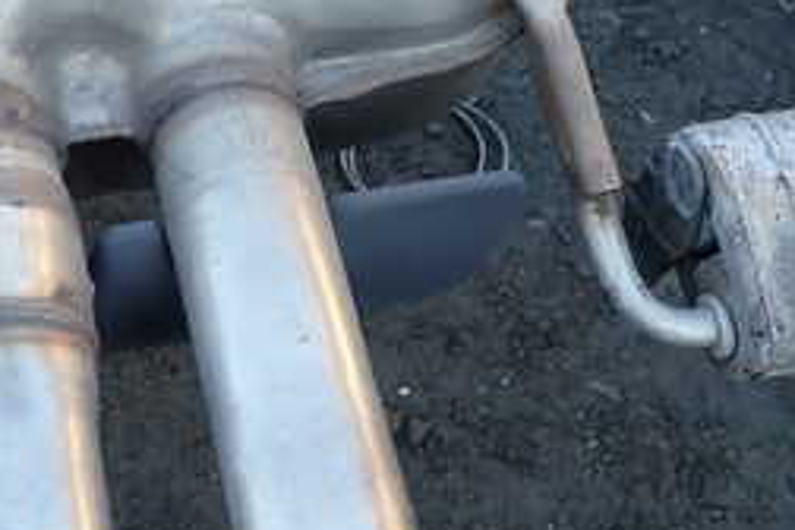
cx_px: 57
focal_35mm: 62
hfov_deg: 30.7
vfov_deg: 21.4
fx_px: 1369
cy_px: 47
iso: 100
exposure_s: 1/100
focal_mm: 4.5
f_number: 2
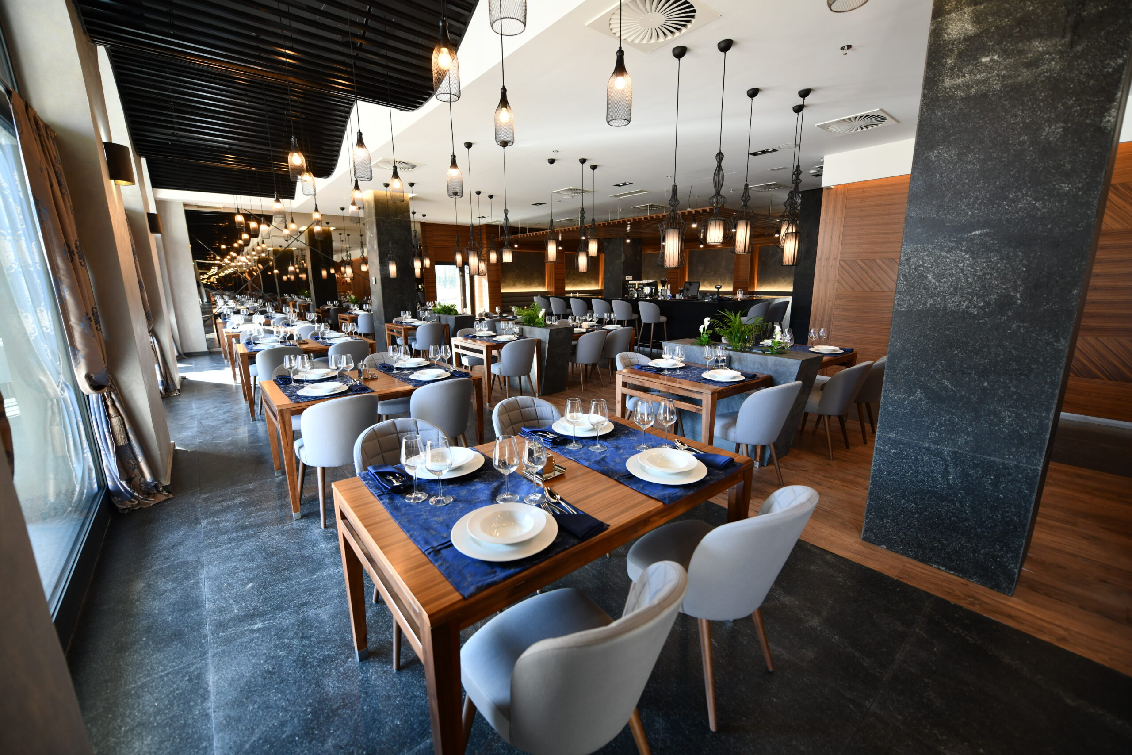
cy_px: 378
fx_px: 440
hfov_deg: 104.3
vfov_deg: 81.2
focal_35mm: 14
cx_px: 566
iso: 320
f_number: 2.8
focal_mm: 14
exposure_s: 1/60
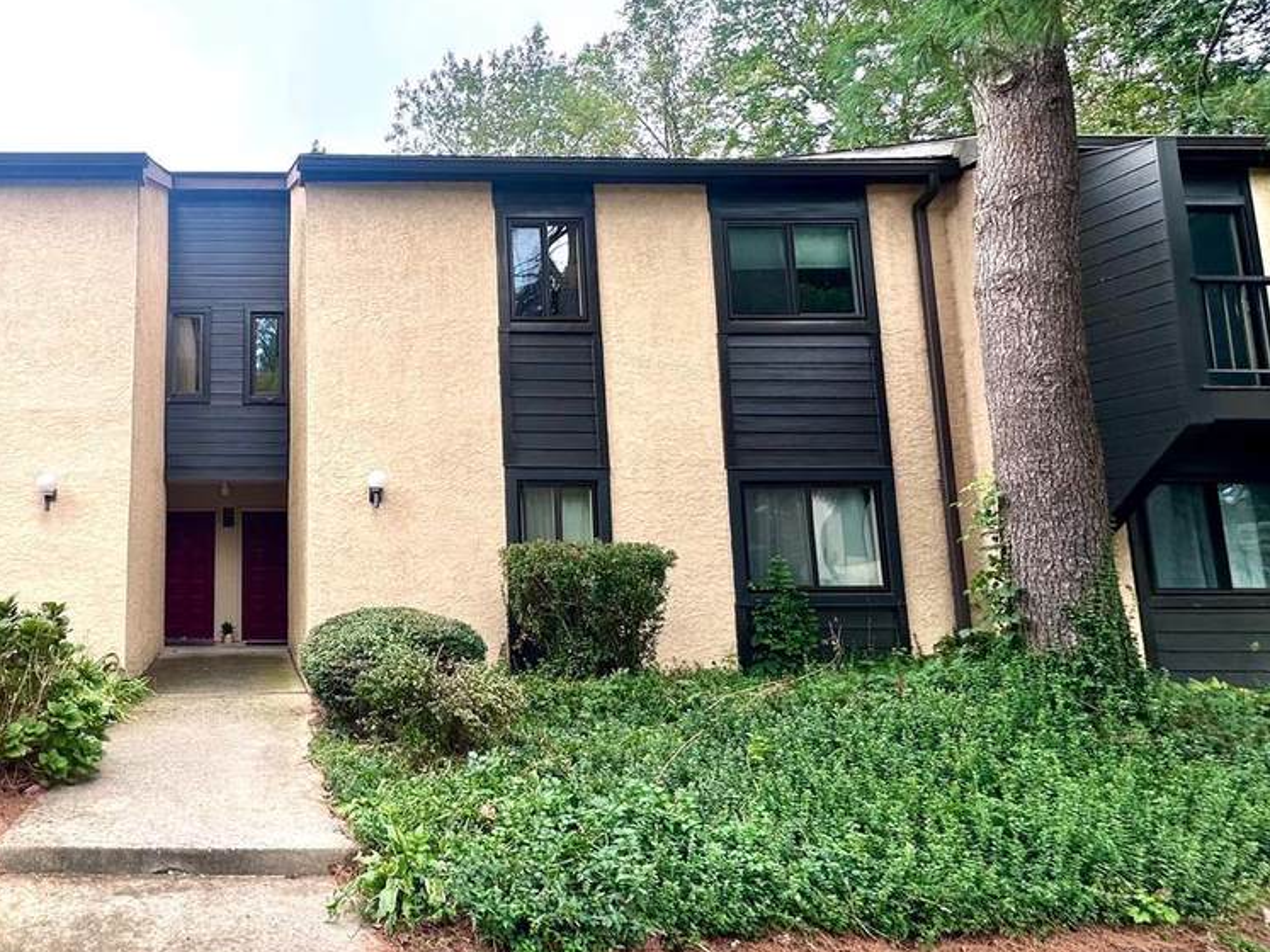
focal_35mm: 24
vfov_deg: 56.8
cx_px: 238
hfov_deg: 64.7
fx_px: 880
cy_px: 452
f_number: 2.2
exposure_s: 1/171
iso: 40
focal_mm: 2.22
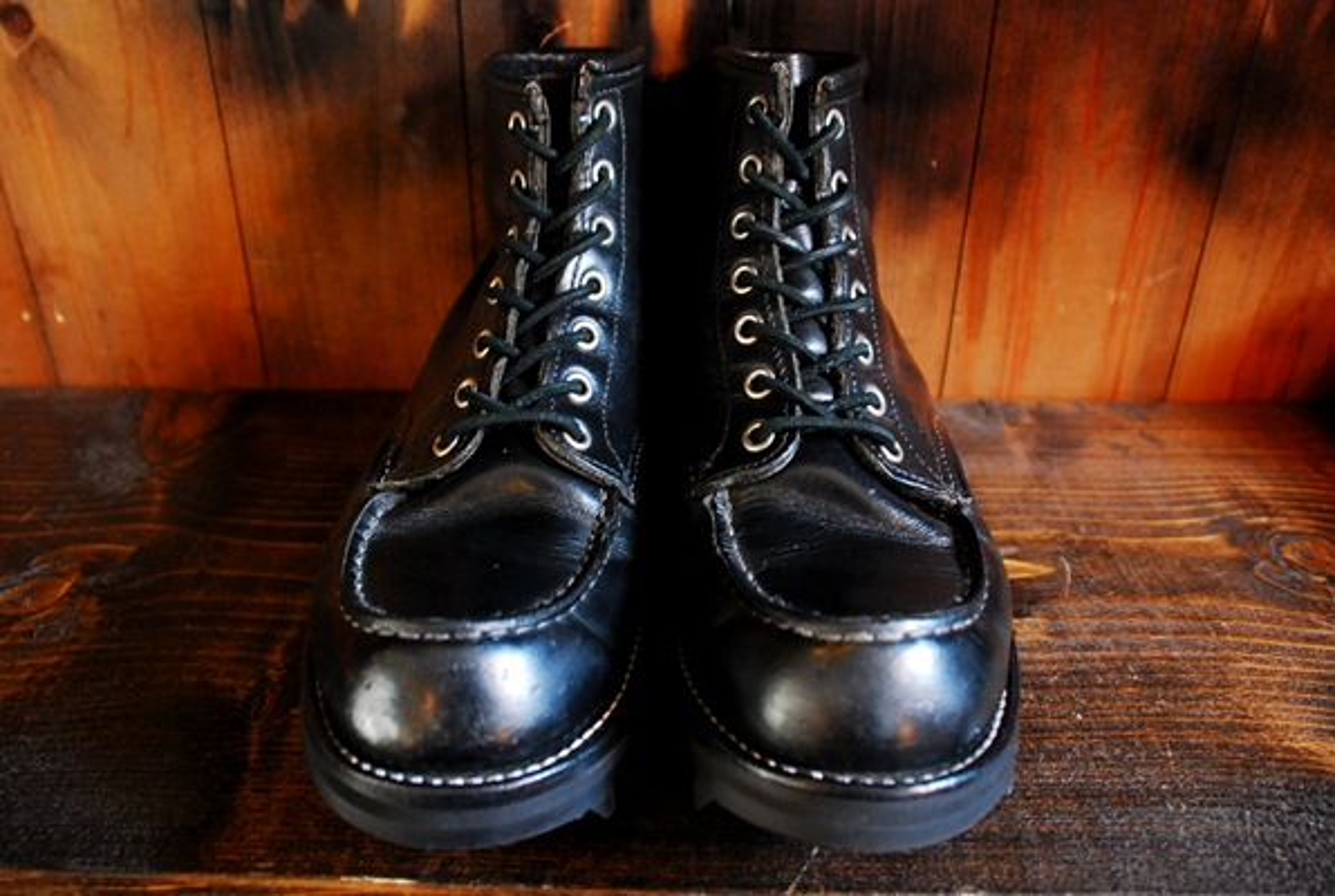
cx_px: 668
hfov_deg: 61.8
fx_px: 1115
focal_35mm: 30
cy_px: 448
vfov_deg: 43.8
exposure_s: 1/15
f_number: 3.8
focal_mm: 20
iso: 1000
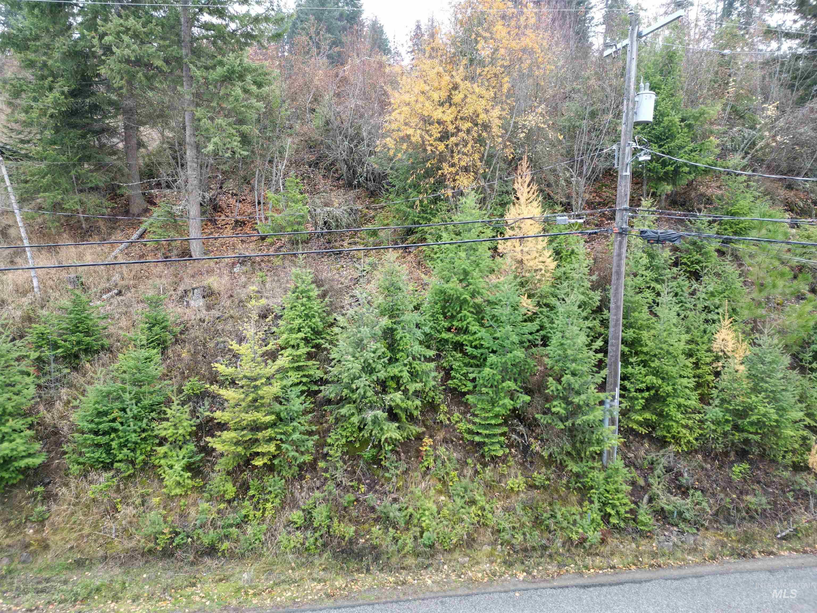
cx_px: 408
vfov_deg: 56.8
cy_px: 306
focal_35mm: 24
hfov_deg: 71.6
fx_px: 566
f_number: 1.7
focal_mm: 6.72
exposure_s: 1/160
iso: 140
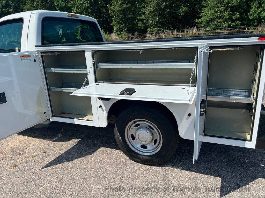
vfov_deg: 53.1
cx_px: 132
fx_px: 199
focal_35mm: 26
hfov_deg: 67.3
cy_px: 99
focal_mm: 5.7
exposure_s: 1/4274
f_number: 1.5
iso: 50
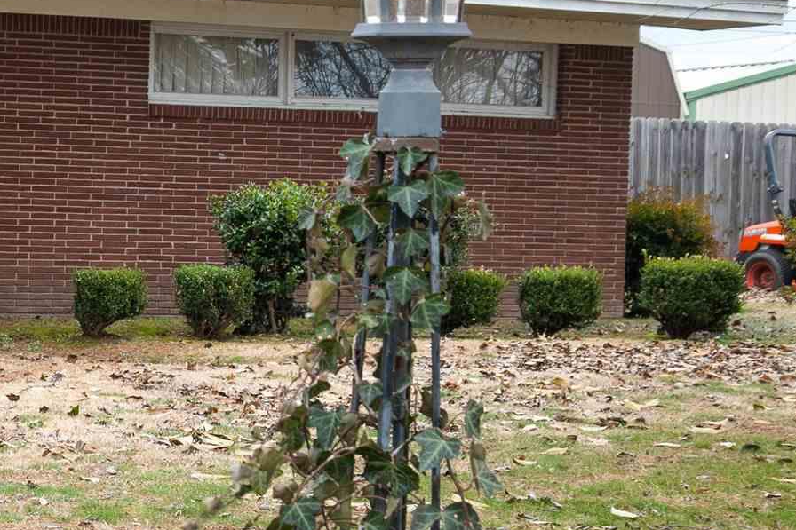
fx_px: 2653
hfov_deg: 16.0
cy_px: 370
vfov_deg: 11.4
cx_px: -299
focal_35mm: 120
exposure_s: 1/60
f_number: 6.3
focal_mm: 35
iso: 320
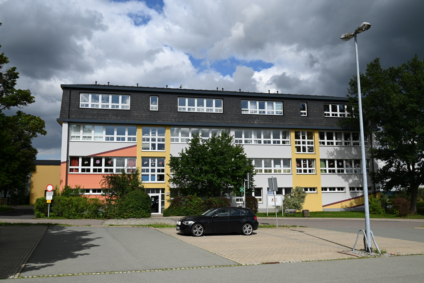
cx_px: 212
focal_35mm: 32
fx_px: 383
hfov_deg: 57.9
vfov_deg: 40.6
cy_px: 142
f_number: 9
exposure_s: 1/320
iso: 100
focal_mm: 32.5
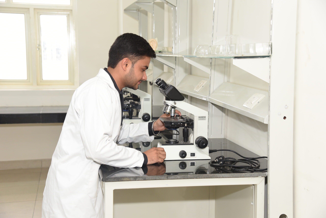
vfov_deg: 21.9
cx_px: 163
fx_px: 562
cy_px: 109
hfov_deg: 32.4
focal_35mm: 62
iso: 1000
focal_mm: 62
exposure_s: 1/125
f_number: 6.3
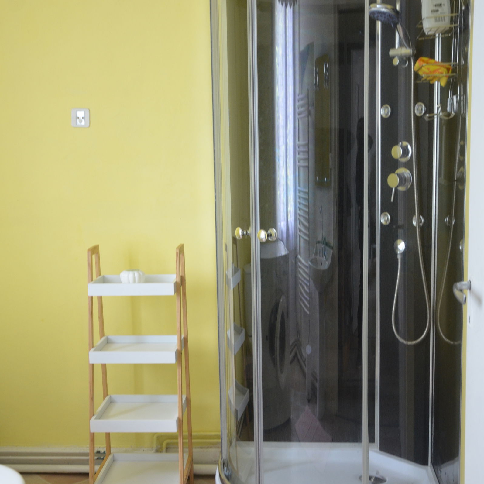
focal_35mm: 54
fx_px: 854
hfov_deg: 31.6
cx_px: 243
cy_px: 262
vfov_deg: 31.6
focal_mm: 28
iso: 800
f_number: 4
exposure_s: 1/25
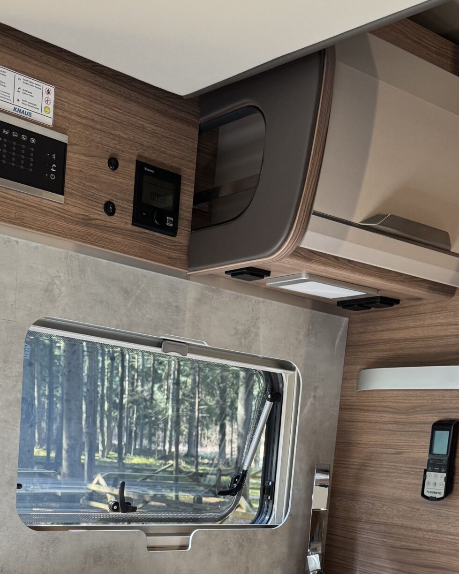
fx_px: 832
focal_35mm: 49
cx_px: 206
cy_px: 531
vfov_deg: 35.5
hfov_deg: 30.8
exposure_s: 1/121
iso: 200
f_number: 1.78
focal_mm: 6.76
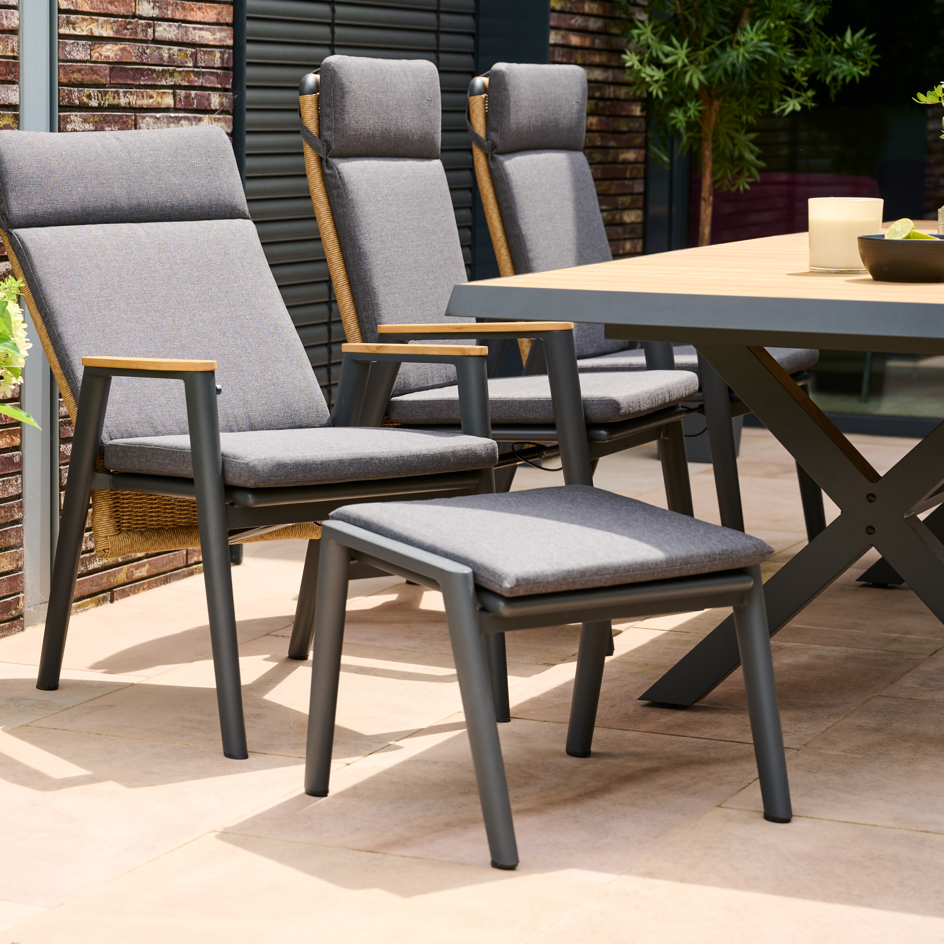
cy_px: 472
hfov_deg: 19.2
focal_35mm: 90
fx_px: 2777
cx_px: 277
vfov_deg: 19.3
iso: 125
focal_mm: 70
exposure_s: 1/400
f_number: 4.5
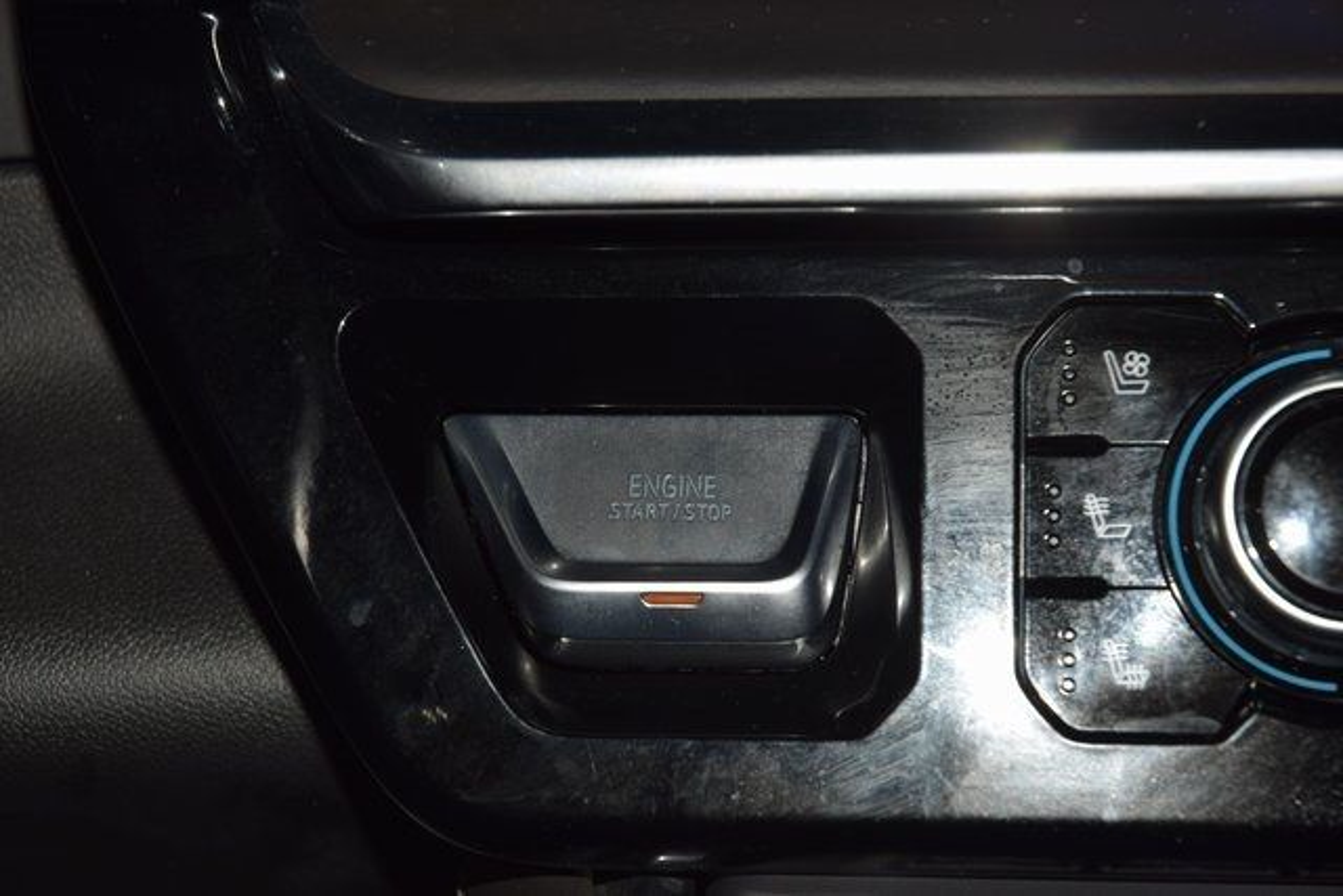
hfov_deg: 19.5
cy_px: 448
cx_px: 672
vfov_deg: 13.0
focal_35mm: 105
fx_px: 3918
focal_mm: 70
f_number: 8
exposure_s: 1/125
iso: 100
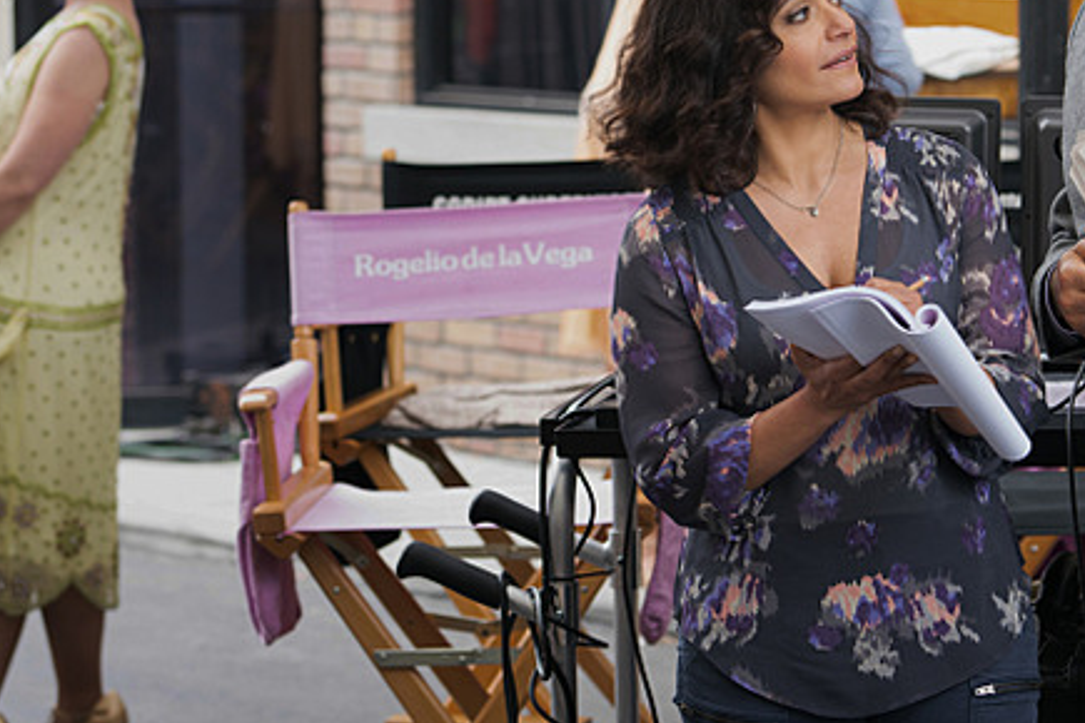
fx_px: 5515
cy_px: 234
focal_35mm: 183
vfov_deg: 7.5
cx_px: 773
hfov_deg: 11.2
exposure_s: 1/100
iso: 400
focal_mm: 102
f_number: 4.5
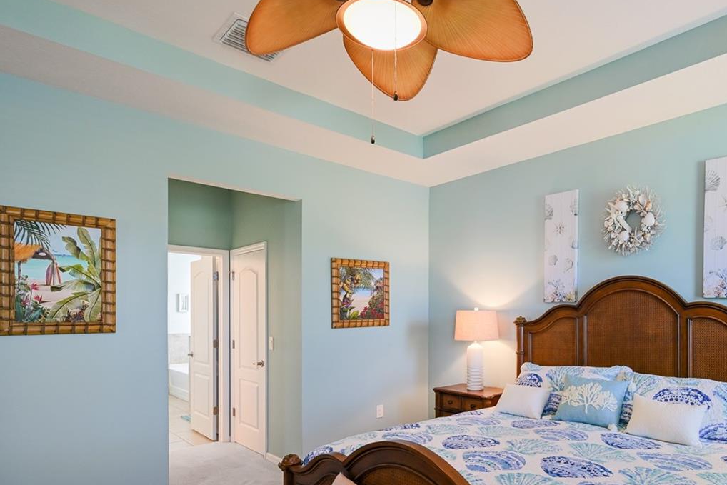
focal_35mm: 23
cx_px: 468
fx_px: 460
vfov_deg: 54.6
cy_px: 317
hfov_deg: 74.9
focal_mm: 14.5
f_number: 8
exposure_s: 1/13
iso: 800
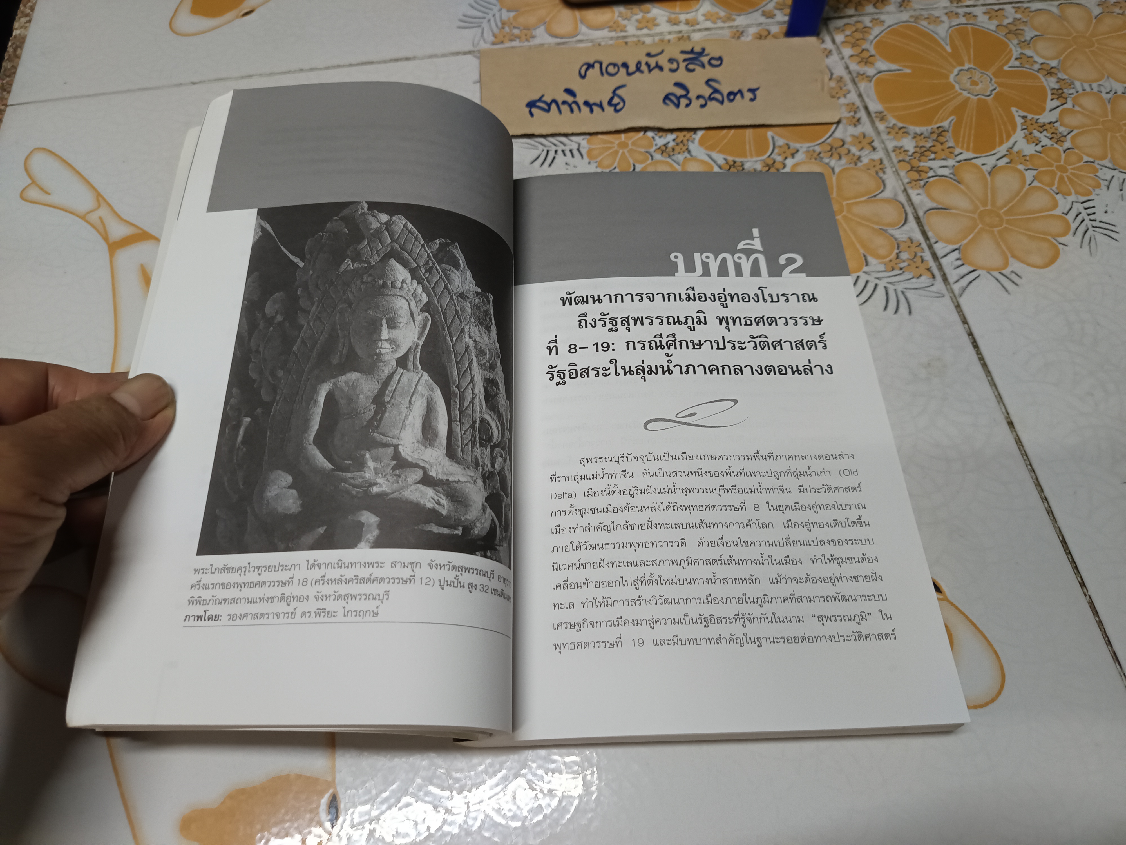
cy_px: 422
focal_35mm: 24
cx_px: 563
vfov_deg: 56.8
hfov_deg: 71.6
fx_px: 781
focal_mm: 5.31
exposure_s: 1/50
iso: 1163
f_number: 1.7
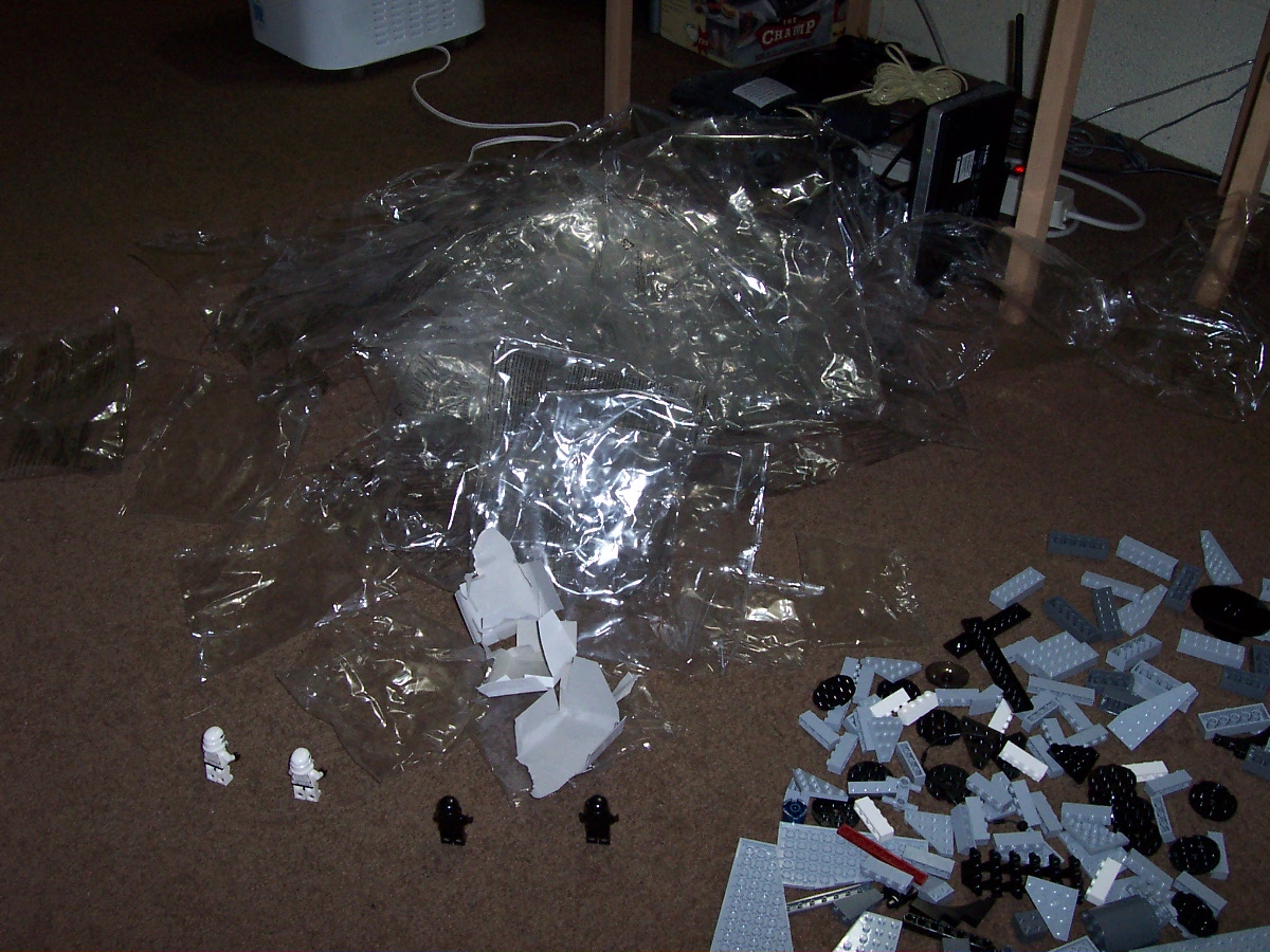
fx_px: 1357
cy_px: 476
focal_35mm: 37
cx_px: 635
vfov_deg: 38.7
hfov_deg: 50.1
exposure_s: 1/60
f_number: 2.8
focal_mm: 5.6
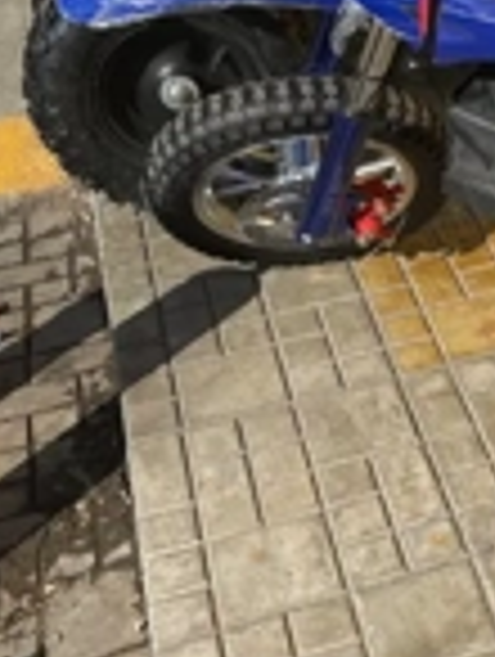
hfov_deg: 19.3
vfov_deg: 27.2
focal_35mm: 71
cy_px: 220
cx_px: 626
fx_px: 1350
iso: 32
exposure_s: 1/4000
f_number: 1.6
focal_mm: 4.2
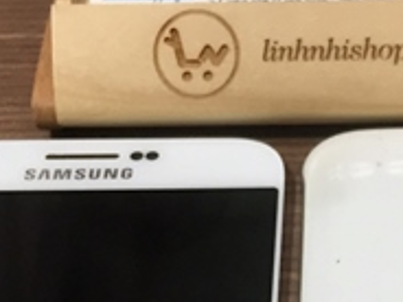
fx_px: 1176
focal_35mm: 101
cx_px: 359
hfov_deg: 19.1
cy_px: 497
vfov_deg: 13.5
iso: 64
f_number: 2.2
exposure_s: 1/33
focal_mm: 4.15
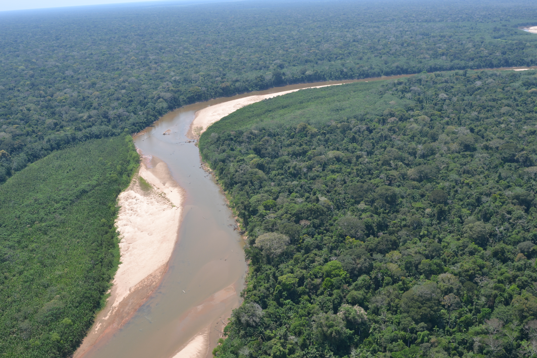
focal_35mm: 36
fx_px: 537
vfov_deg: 36.9
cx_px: 268
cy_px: 179
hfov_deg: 53.1
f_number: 7.1
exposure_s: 1/200
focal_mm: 24
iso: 100
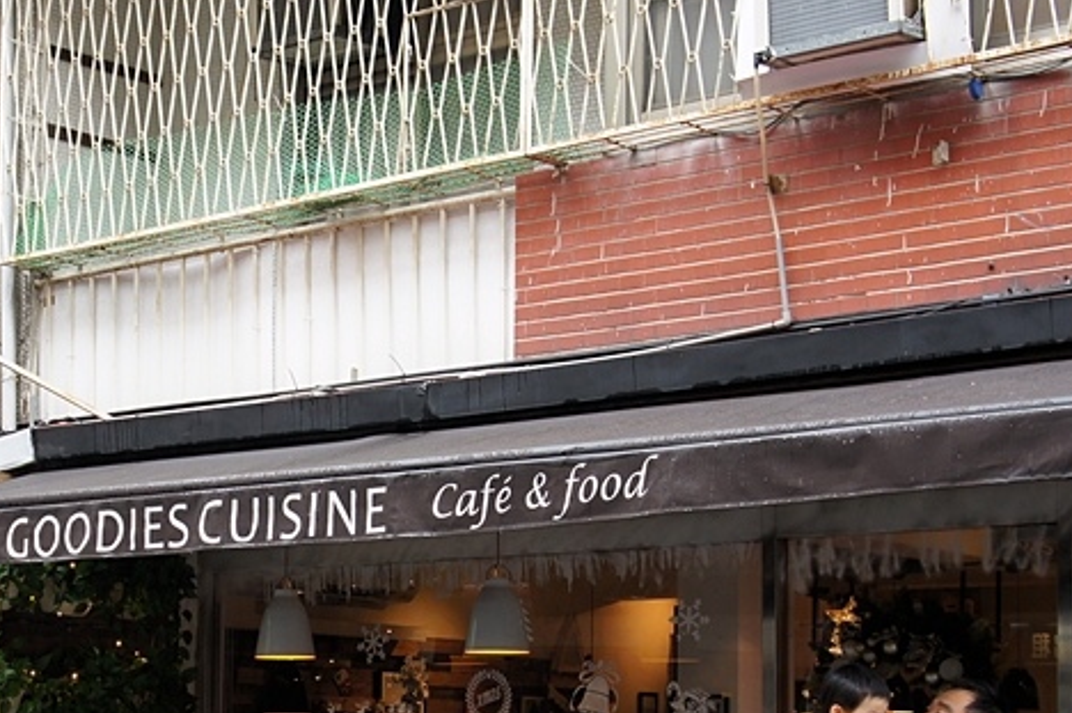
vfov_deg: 17.9
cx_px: 305
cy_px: 622
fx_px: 2231
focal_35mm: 75
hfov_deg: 26.8
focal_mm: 26
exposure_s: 1/40
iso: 250
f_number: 4
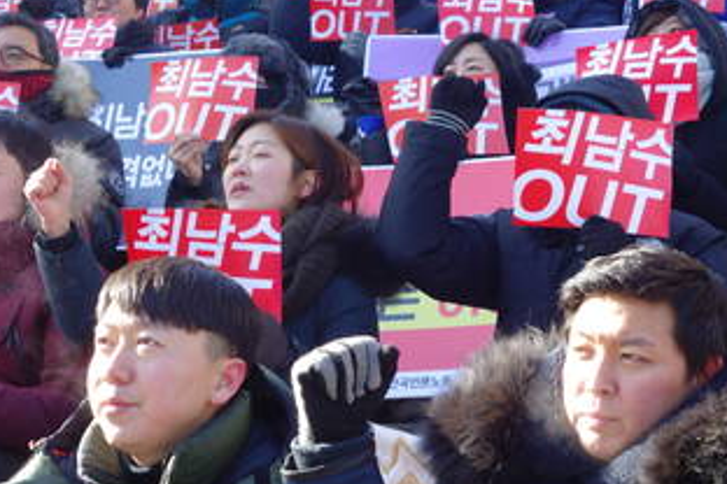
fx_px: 1939
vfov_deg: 14.2
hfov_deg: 21.2
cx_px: 482
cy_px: 350
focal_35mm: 96
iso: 125
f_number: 5
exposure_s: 1/100
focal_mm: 16.2
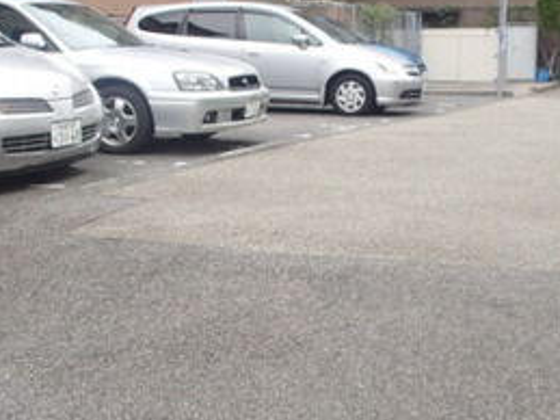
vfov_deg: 25.2
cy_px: 197
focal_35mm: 58
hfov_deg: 33.0
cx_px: 368
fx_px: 938
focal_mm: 4.4
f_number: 3.3
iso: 100
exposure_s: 1/160
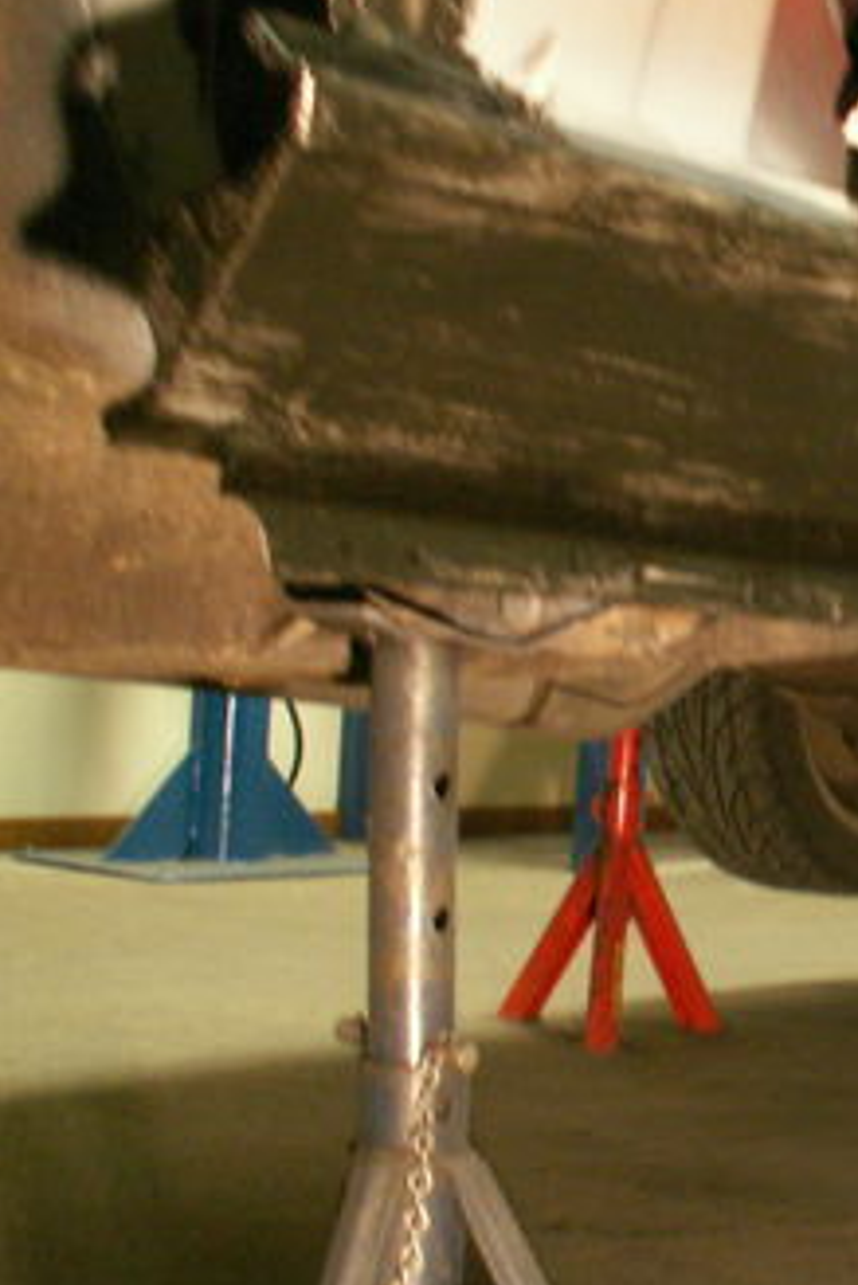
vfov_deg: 28.4
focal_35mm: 71
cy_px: 666
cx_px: 1124
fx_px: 2535
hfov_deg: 17.9
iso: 160
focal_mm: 5.86
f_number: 2.8
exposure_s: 1/6
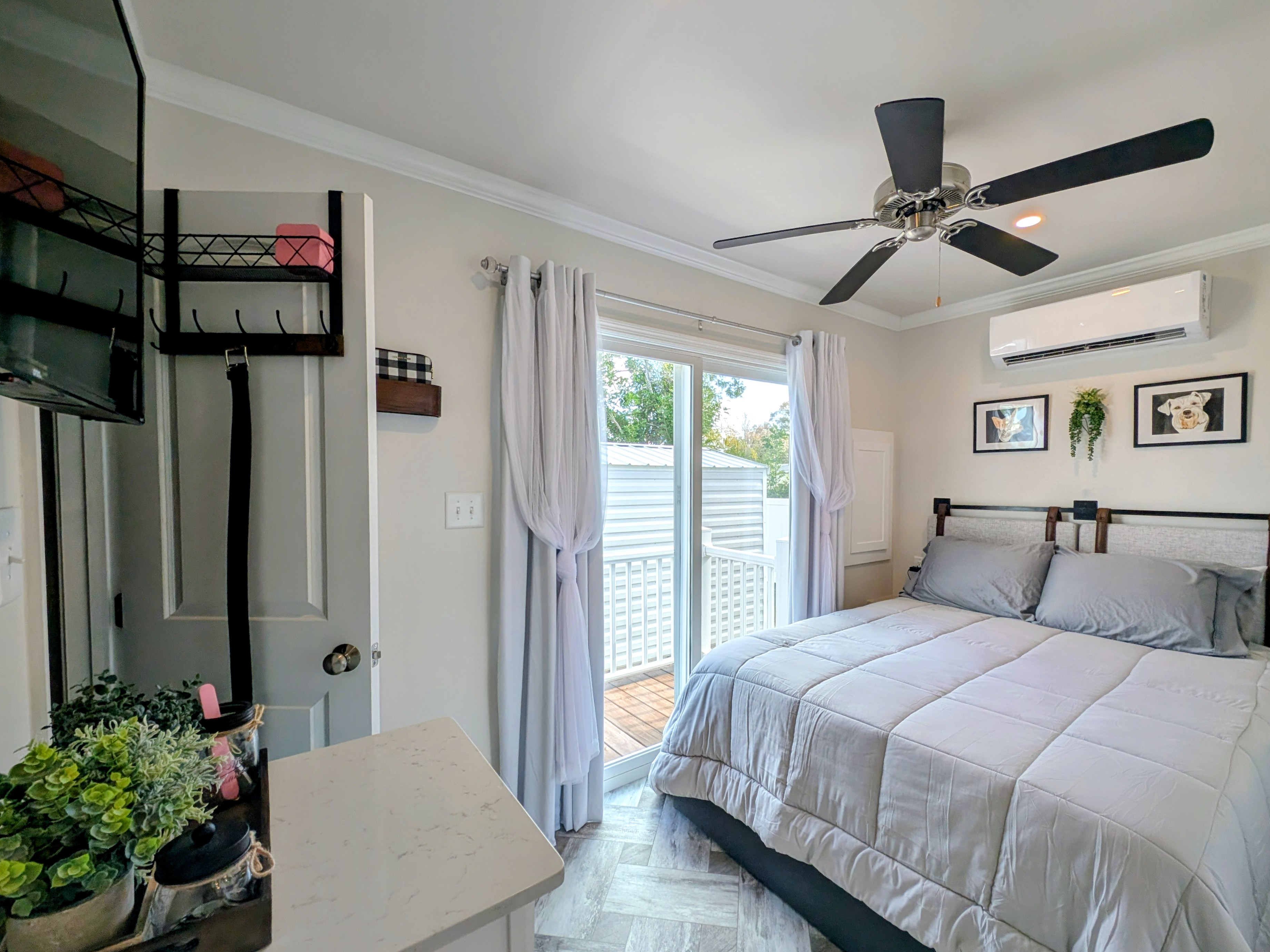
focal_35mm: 13
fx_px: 477
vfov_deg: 89.8
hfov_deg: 106.0
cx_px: 679
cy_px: 500
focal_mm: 2.23
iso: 39
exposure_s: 1/285
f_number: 1.95
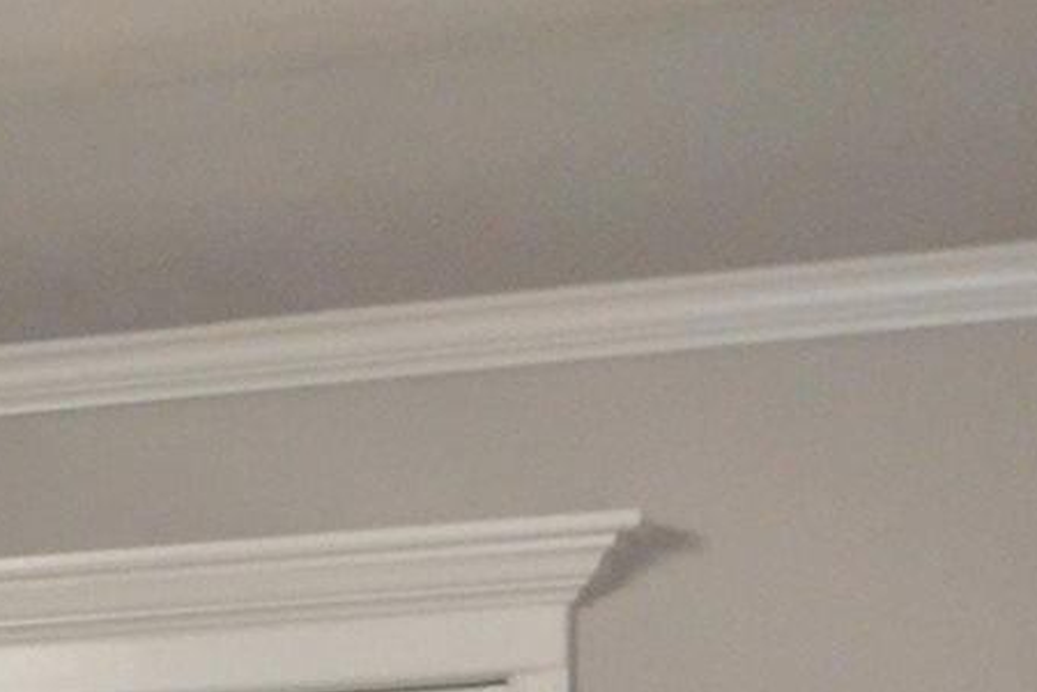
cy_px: 1430
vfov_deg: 9.0
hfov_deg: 12.7
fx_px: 4120
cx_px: -970
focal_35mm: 143
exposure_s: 1/60
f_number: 4
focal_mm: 14
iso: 1400
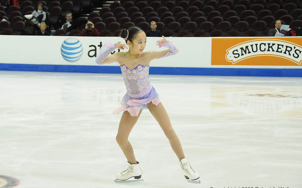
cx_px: 150
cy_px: 96
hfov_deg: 20.7
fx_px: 827
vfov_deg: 13.0
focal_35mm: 101
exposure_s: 1/640
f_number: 5.6
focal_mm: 65
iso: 3200
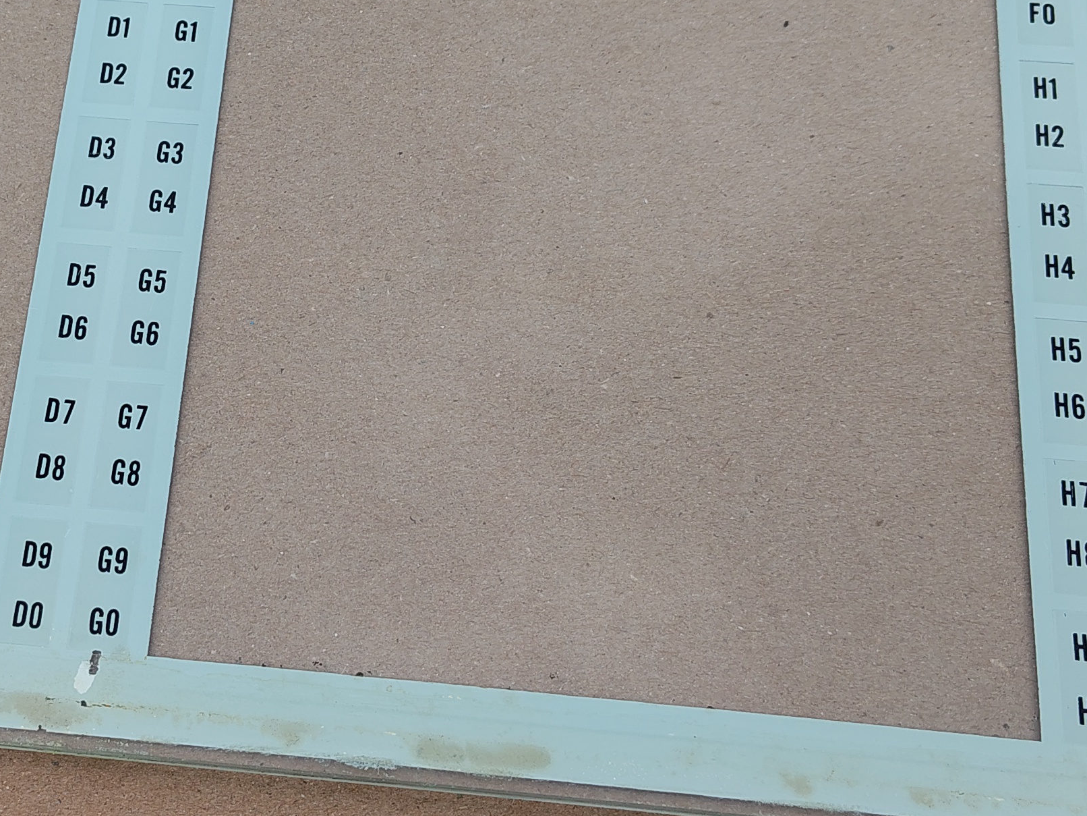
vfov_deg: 23.8
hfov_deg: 31.2
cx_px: 287
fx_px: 1916
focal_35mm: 61
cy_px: 223
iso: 100
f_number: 1.8
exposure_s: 1/1708
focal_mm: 5.56
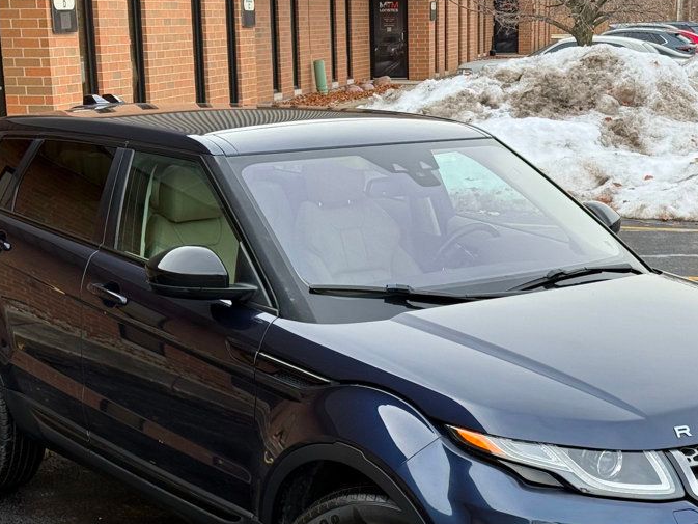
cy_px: 383
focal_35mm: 73
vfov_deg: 20.0
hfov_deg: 26.6
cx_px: 407
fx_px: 1472
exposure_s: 1/885
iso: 64
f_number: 1.78
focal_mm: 6.76
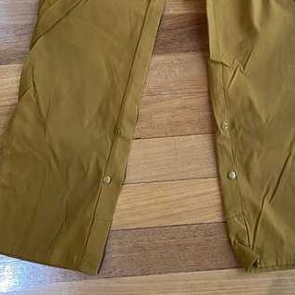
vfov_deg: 30.1
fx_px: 521
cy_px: 23
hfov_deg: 31.4
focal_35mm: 54
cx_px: 195
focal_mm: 4.25
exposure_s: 1/40
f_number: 1.8
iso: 400
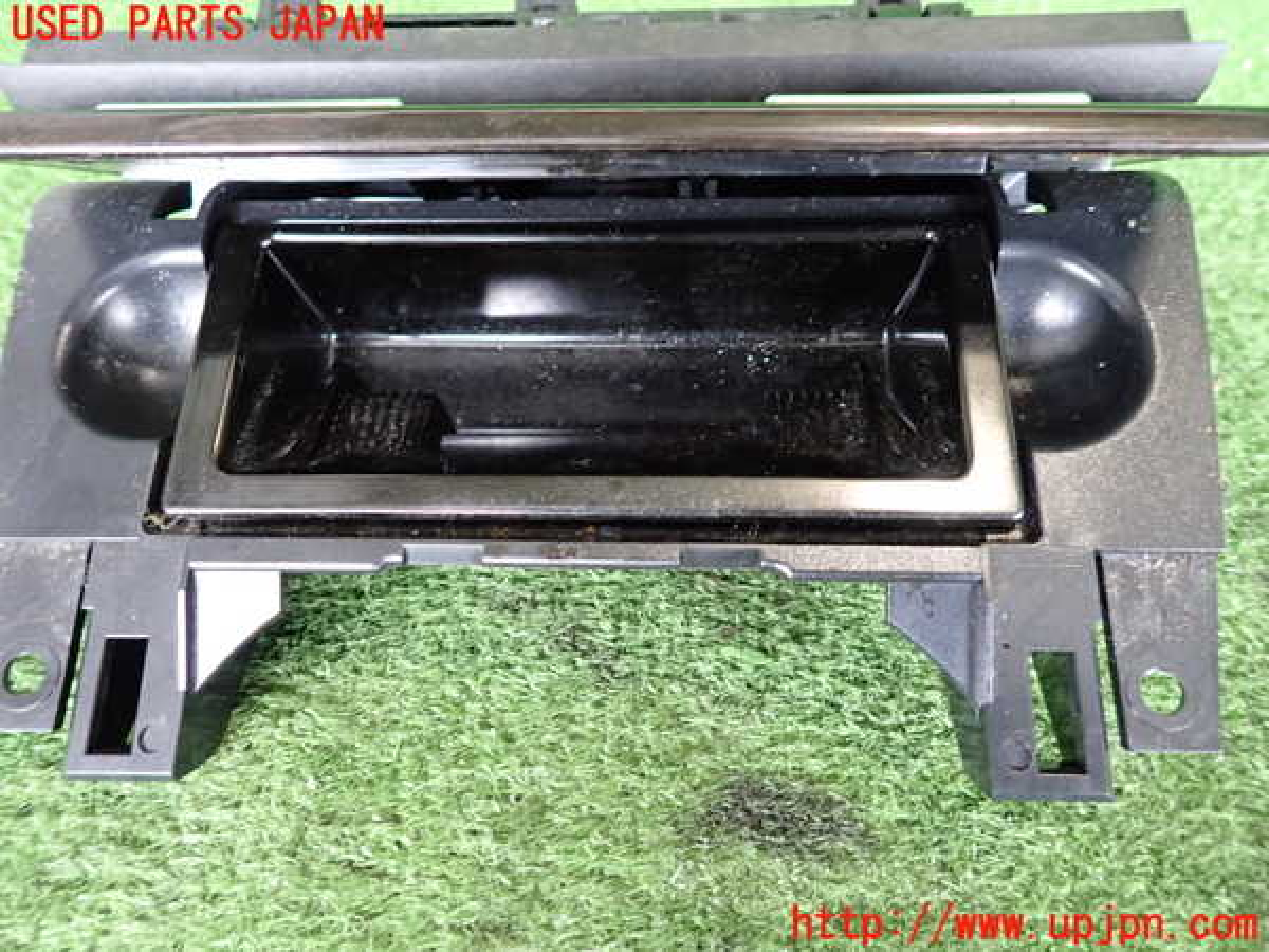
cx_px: 634
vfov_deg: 54.9
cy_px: 476
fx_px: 916
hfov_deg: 69.4
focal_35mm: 25
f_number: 2
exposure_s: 1/30
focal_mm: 4.5
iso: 500
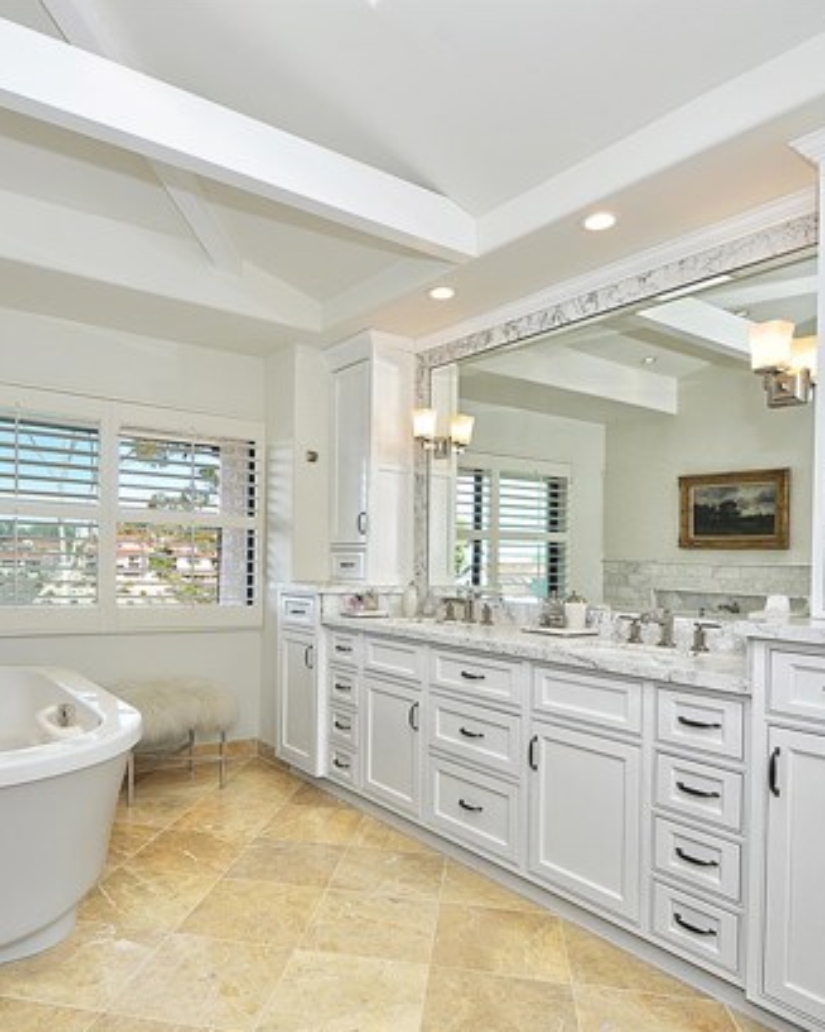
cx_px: 358
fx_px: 672
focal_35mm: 22
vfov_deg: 75.0
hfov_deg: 62.9
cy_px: 529
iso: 200
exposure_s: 1/25
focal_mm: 10
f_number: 10
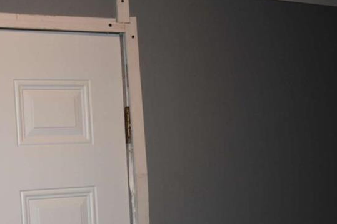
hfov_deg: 25.4
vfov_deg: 17.5
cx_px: 24
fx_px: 720
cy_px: 200
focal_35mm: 77
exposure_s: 1/125
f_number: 4
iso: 900
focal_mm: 27
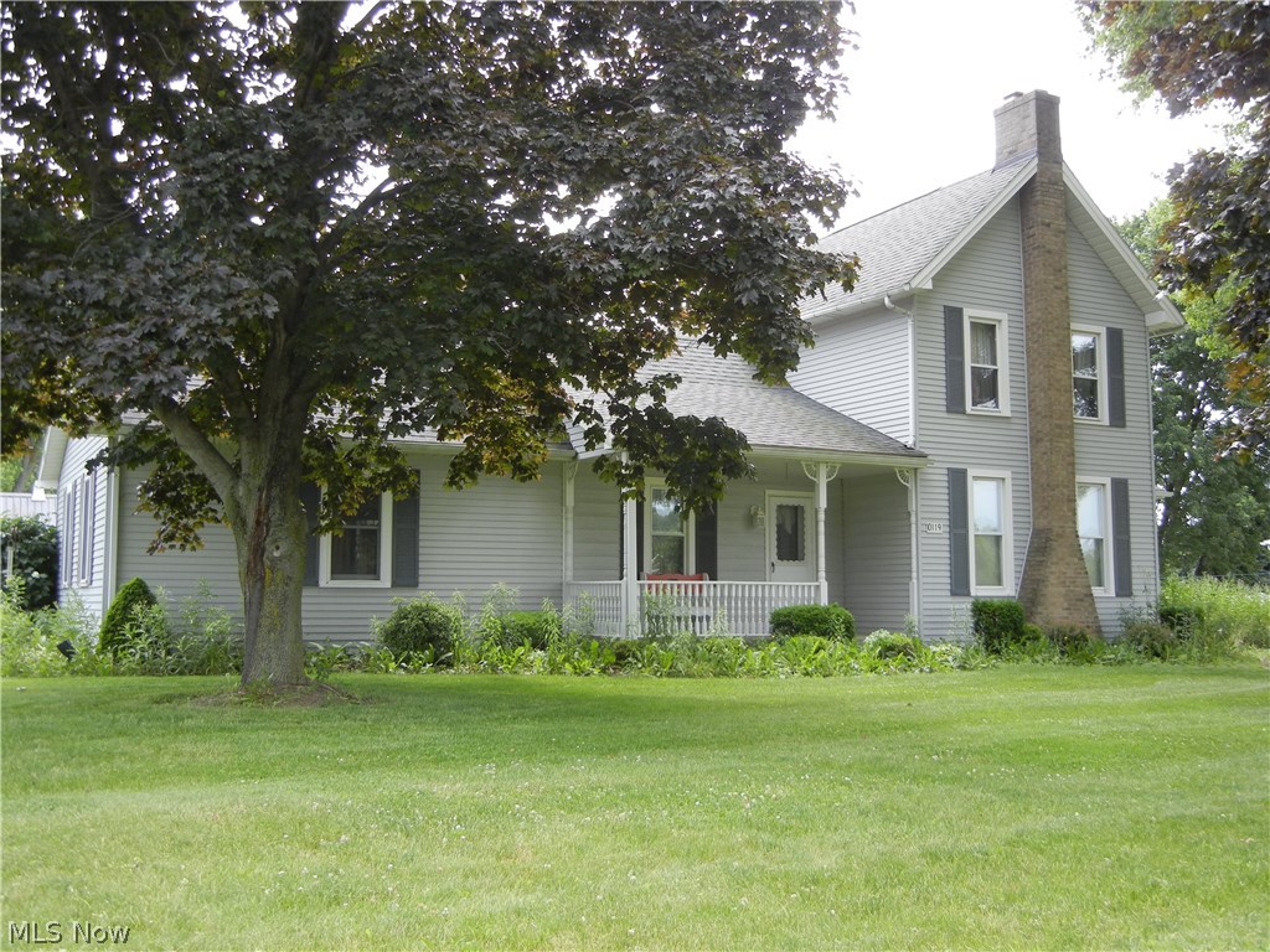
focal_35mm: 39
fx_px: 1431
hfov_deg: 47.9
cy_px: 476
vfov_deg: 36.8
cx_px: 635
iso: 160
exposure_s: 1/247
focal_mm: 7.1
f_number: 3.7
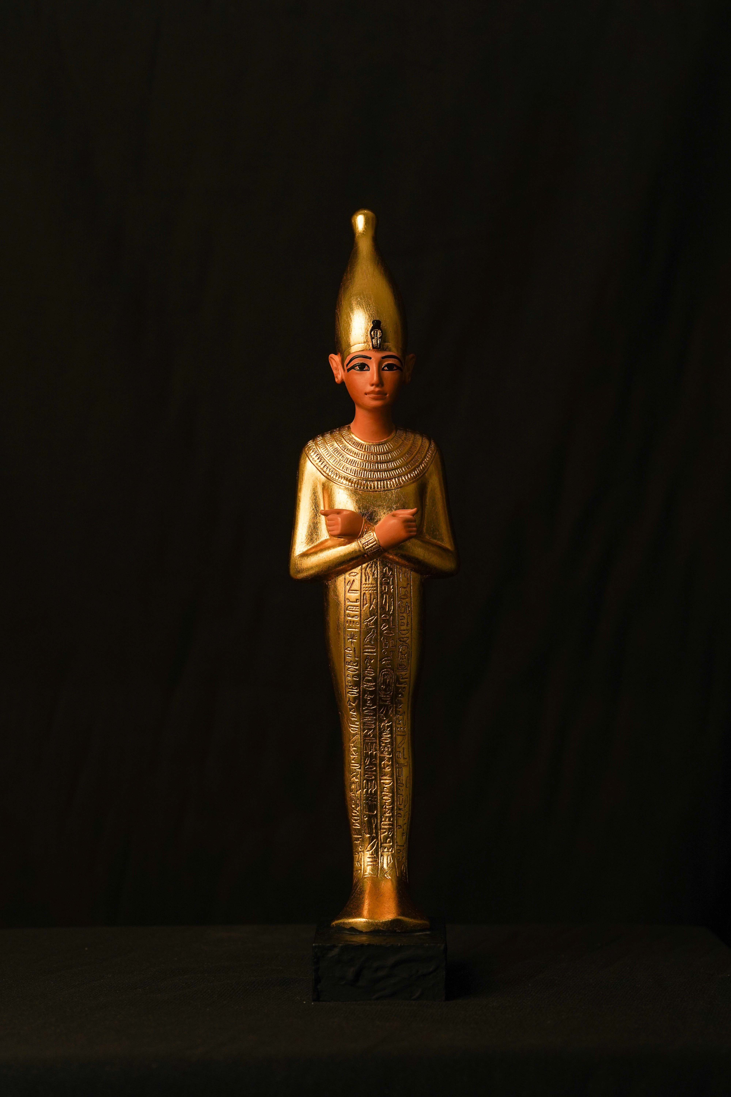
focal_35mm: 105
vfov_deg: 19.5
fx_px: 3198
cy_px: 548
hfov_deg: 13.0
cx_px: 366
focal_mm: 105
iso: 400
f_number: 5
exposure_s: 1/100
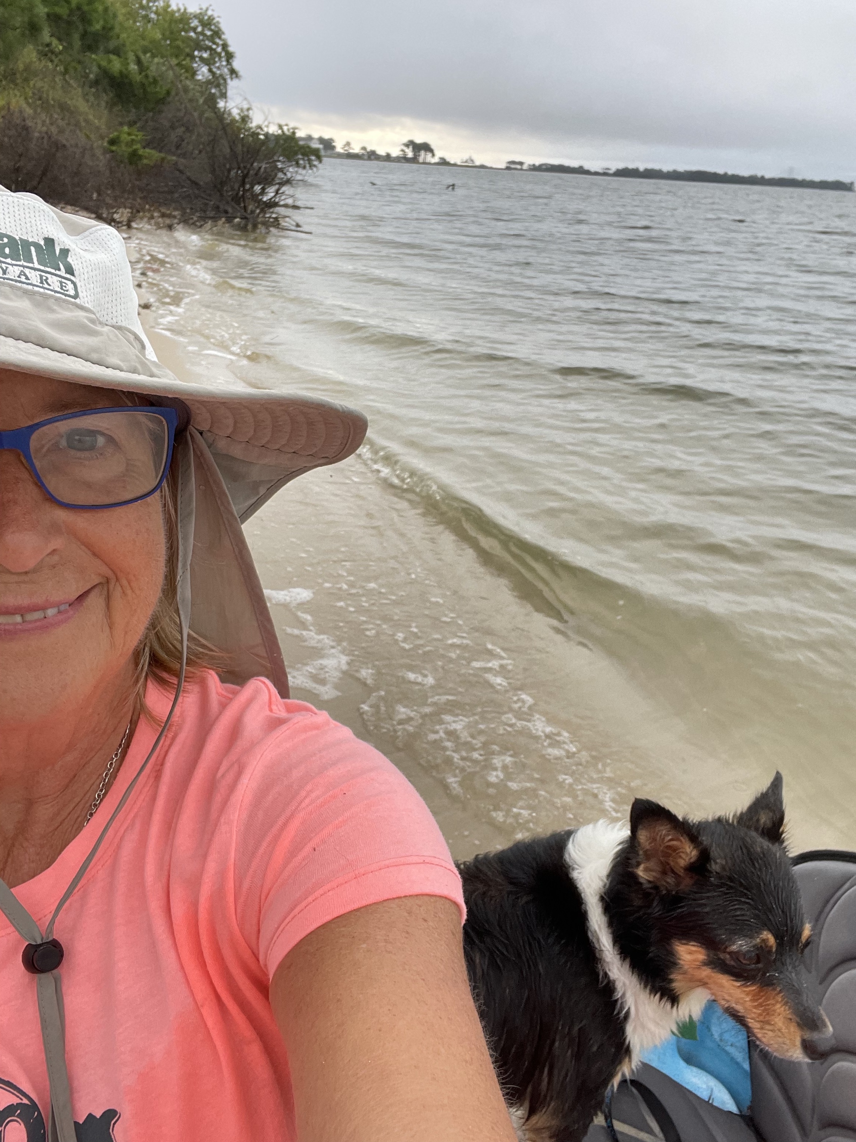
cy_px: 571
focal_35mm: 30
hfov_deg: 46.8
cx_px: 428
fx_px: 989
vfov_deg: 60.0
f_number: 2.2
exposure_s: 1/121
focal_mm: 2.71
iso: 64
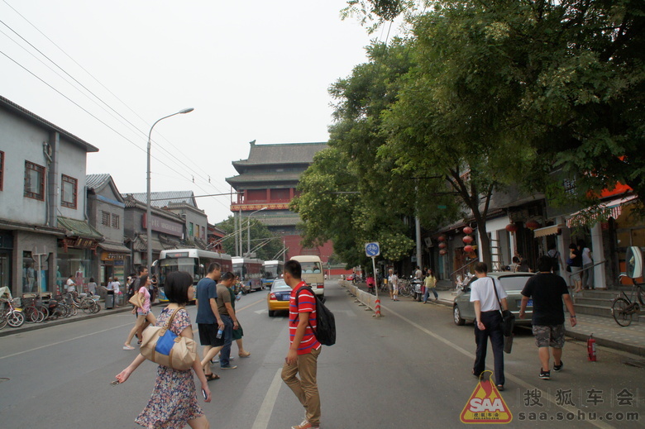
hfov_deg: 67.4
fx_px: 483
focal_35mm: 27
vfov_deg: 47.9
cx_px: 322
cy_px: 214
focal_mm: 18
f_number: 11
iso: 800
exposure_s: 1/800
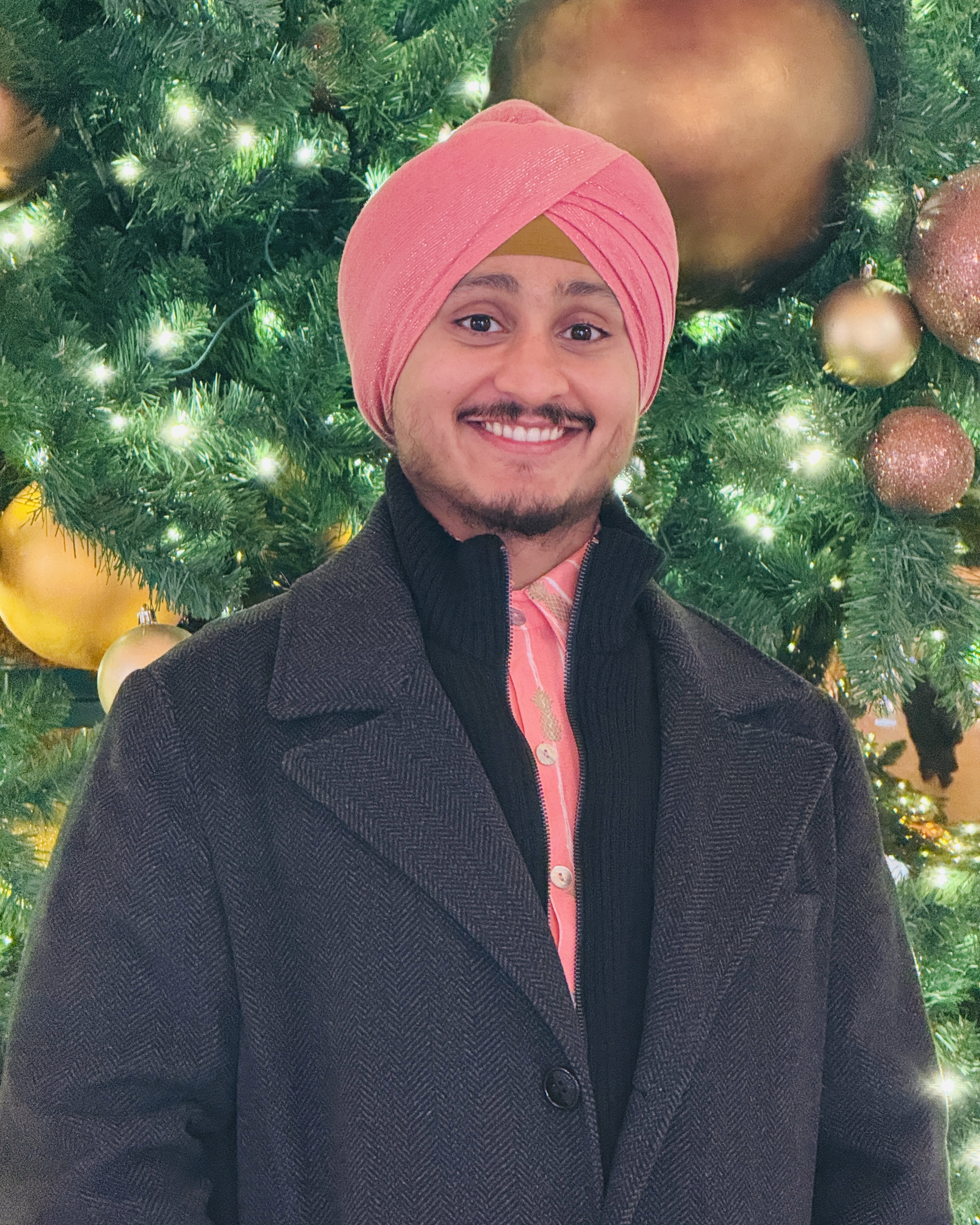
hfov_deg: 12.2
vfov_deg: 15.3
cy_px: 599
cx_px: 493
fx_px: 4568
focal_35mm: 126
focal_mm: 15.66
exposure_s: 1/40
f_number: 2.8
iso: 640
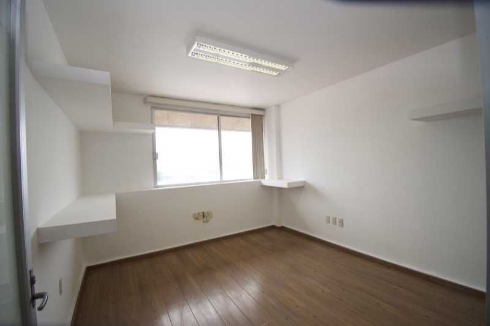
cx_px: 245
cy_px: 163
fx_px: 204
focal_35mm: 15
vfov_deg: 77.3
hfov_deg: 100.4
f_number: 5
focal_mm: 10
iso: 640
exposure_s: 1/200
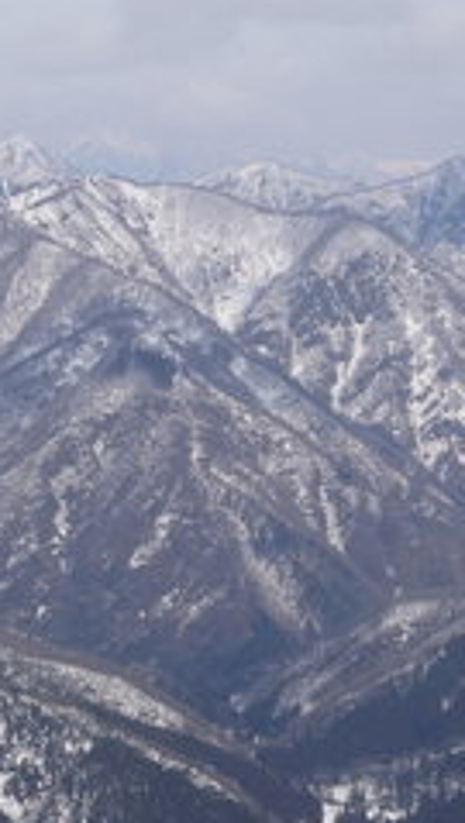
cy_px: 355
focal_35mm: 133
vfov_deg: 16.1
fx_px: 2906
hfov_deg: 9.1
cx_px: 382
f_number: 6.3
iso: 80
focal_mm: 13.18
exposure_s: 1/500
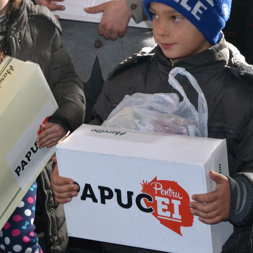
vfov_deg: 12.8
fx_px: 1125
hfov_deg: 12.7
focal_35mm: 136
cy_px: 85
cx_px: 14
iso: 2000
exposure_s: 1/60
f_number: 5.6
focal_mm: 48
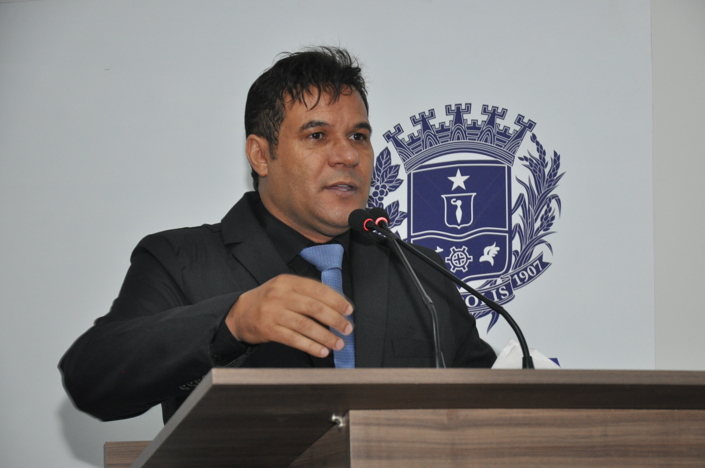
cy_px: 234
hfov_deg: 21.9
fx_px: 1819
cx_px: 352
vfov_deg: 14.7
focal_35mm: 93
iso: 800
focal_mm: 62
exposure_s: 1/60
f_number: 5.6
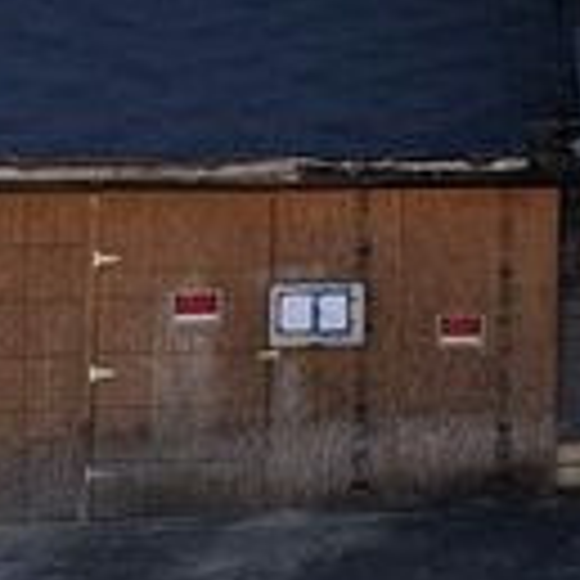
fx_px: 1554
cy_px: 79
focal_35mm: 82
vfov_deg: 20.8
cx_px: 782
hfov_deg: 19.3
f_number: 1.78
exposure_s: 1/1689
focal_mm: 6.76
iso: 100
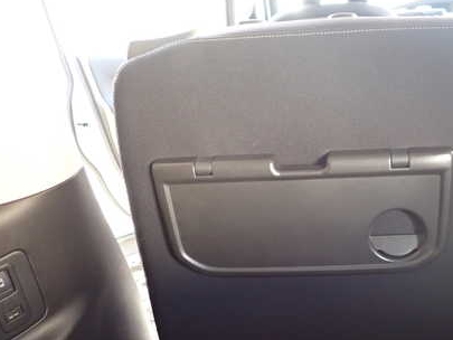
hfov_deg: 48.6
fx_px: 484
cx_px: 329
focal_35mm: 37
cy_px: 218
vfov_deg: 38.4
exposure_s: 1/30
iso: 640
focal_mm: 4.5
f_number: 2
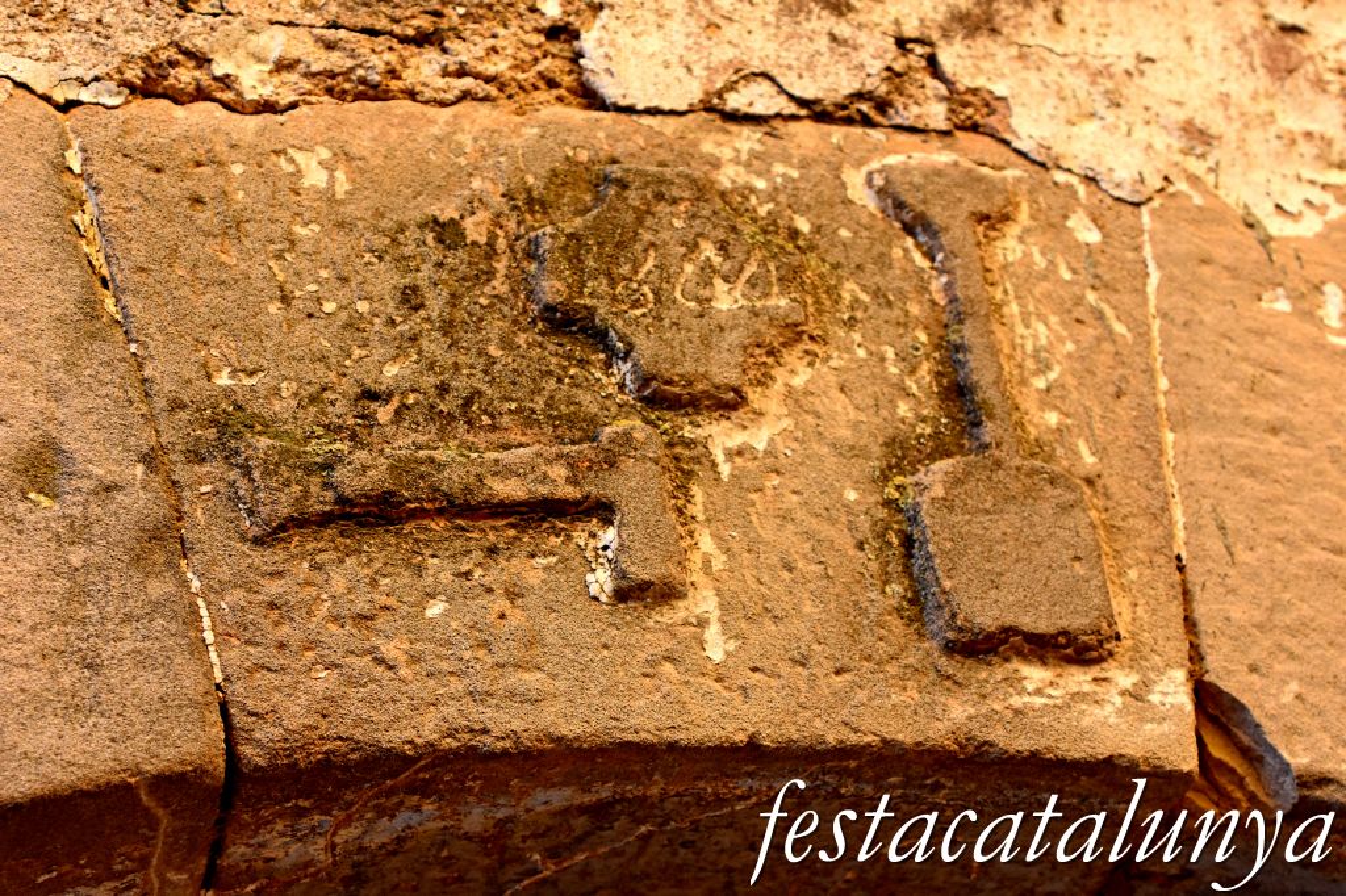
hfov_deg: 27.0
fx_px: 2803
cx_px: 673
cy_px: 448
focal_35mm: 75
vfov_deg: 18.2
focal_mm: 50
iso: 500
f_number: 8
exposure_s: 1/250
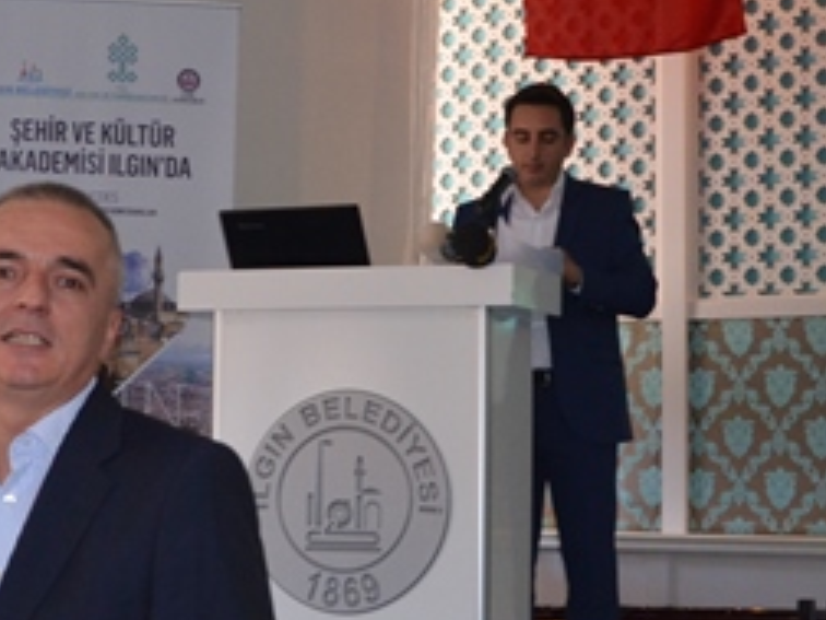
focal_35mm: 106
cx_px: 269
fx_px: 2535
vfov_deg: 13.9
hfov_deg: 18.5
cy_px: 312
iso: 1800
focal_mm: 29
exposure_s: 1/60
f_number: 4.5
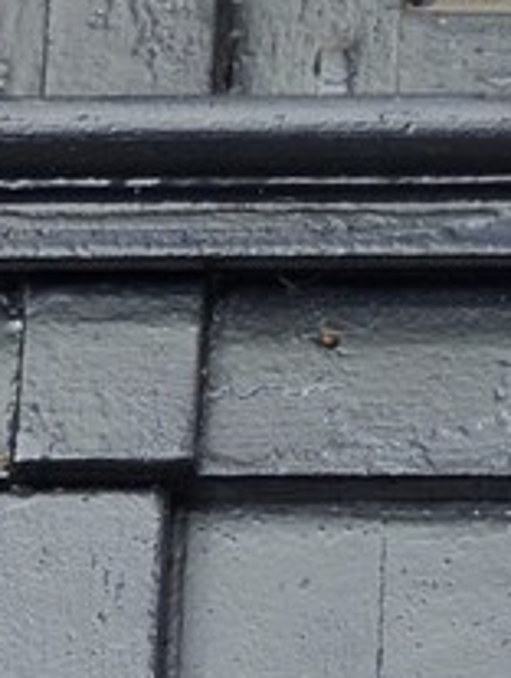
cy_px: -1854
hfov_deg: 2.8
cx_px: 1279
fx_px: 10184
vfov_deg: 3.6
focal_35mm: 519
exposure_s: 1/125
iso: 800
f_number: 4
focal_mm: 70
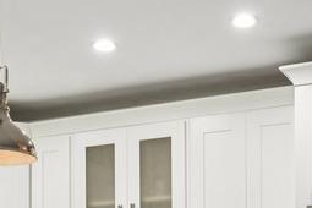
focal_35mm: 79
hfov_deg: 25.7
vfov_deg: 15.8
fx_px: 685
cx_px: 166
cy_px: 314
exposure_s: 1/6
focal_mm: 14
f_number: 8
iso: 200
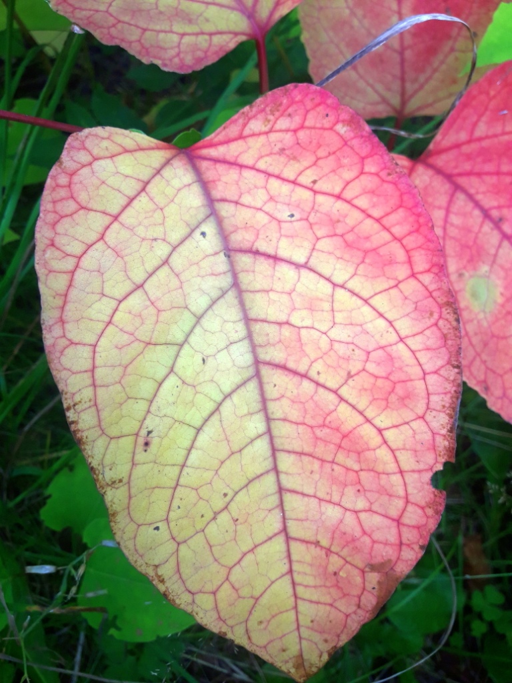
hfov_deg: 49.7
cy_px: 342
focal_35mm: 28
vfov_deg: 63.4
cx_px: 256
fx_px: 552
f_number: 1.9
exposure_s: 1/100
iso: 40
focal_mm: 3.7
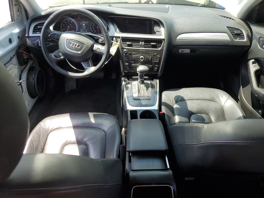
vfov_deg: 53.1
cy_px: 99
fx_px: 198
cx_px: 132
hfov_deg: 67.3
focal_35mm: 26
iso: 50
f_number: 1.5
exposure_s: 1/417
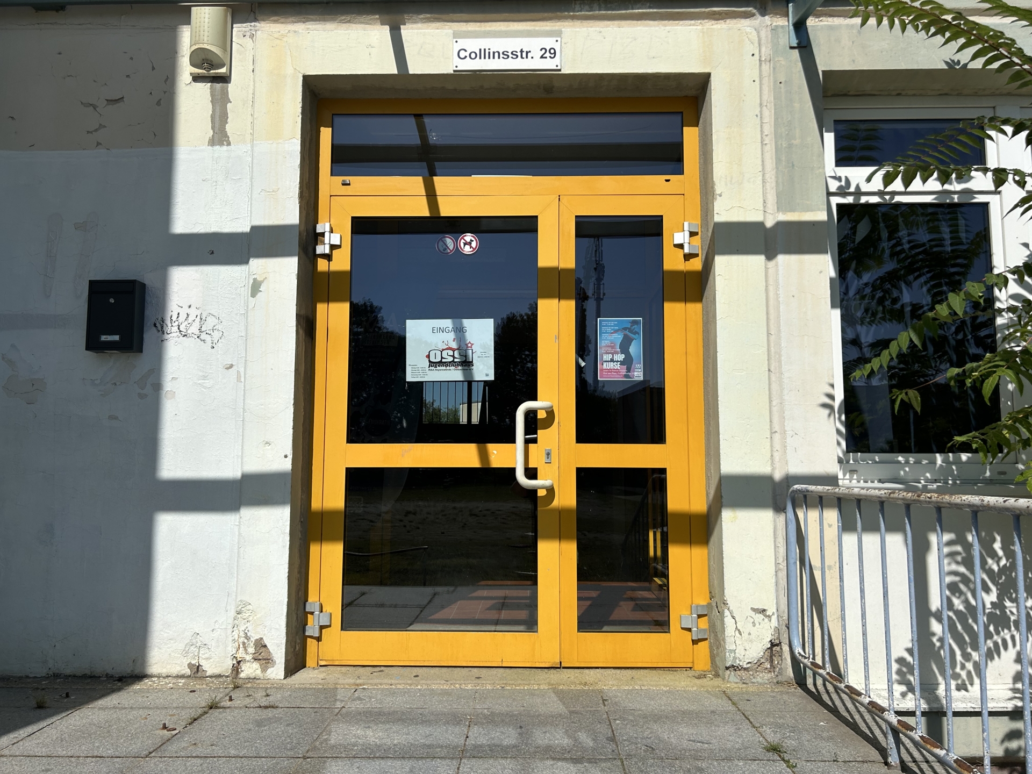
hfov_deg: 67.3
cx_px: 516
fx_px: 775
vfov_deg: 53.1
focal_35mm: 26
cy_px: 387
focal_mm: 5.7
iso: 50
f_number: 1.5
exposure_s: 1/9434
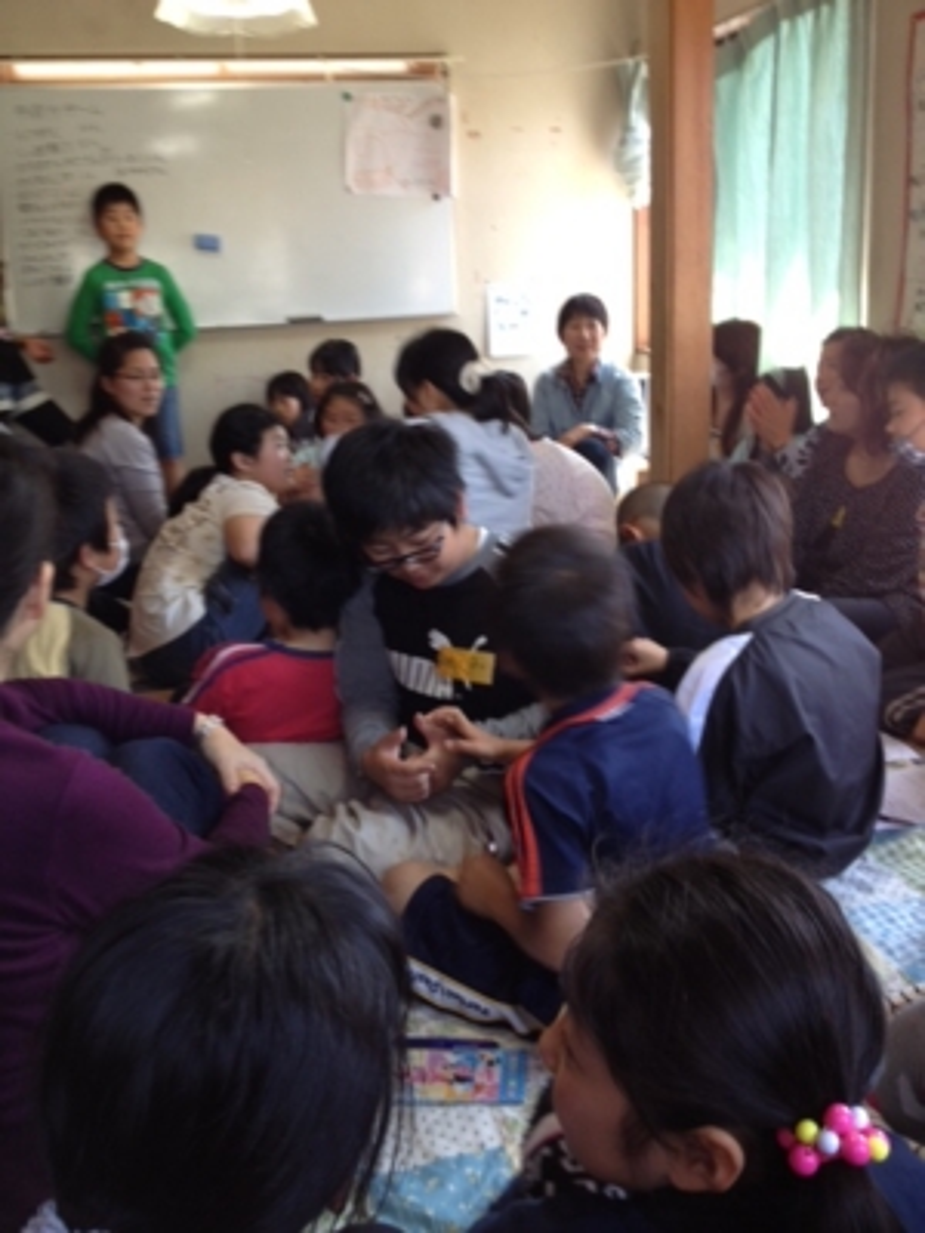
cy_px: 616
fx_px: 1247
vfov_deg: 52.6
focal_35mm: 35
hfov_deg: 40.7
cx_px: 462
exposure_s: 1/24
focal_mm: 4.28
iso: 50
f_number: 2.4
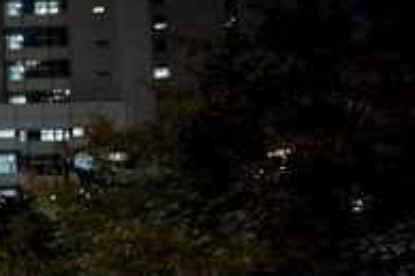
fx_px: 1221
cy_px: 254
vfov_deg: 12.8
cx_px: -295
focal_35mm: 106
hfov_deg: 16.6
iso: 1250
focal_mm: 29
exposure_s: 1/6
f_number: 4
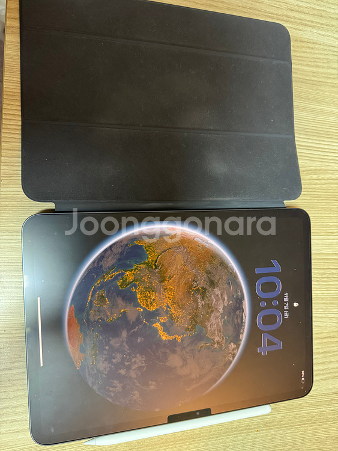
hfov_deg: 56.8
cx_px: 169
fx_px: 312
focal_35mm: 24
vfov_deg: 71.6
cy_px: 226
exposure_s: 1/60
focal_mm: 6.76
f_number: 1.78
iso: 800
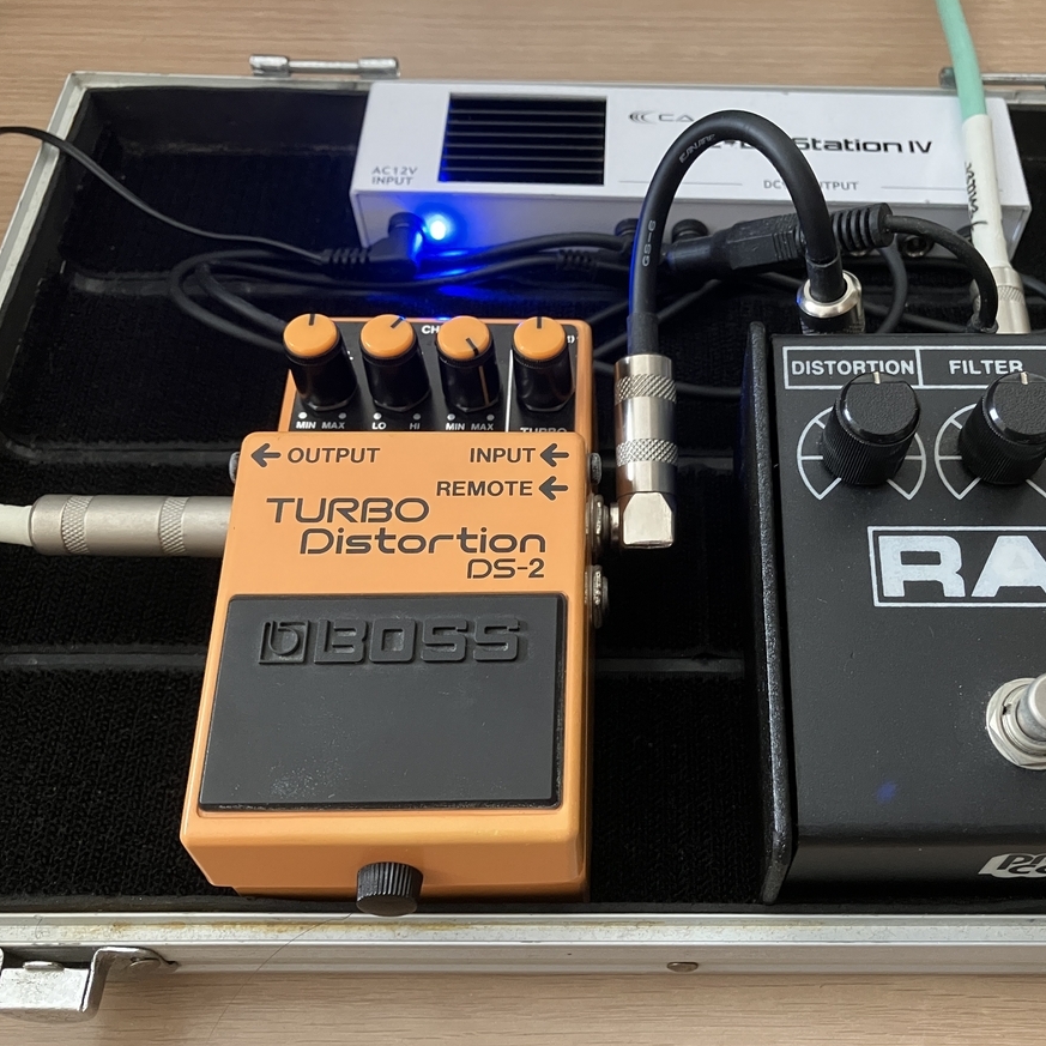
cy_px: 533
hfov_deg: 47.8
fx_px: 1162
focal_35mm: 34
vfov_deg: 48.4
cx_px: 679
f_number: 1.8
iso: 640
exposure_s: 1/30
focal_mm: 3.99
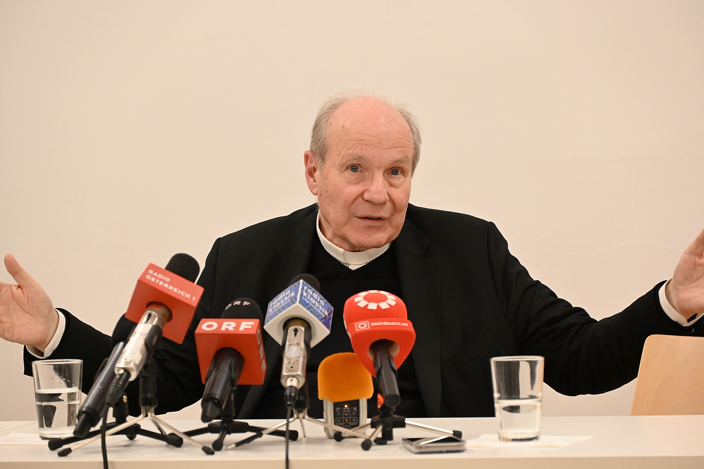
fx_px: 2874
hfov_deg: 14.0
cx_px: 352
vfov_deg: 9.3
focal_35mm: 147
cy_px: 234
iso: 1400
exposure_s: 1/125
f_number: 5.6
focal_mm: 98
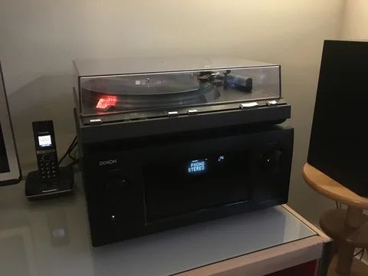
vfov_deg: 48.2
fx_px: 308
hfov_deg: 61.7
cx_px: 184
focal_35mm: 29
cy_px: 138
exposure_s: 1/17
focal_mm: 4.15
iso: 1250
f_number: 2.2
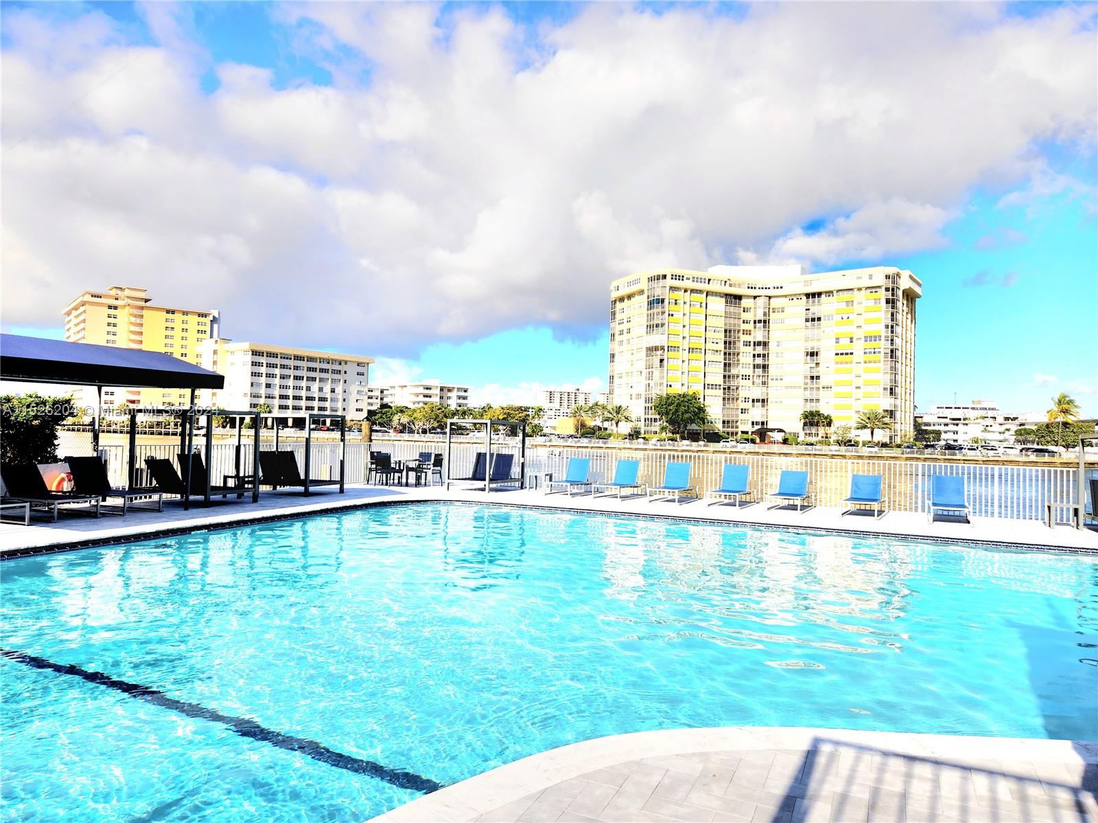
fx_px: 730
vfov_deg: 58.9
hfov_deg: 73.9
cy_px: 412
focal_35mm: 23
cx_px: 549
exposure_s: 1/3333
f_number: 1.8
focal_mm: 5.4
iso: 20
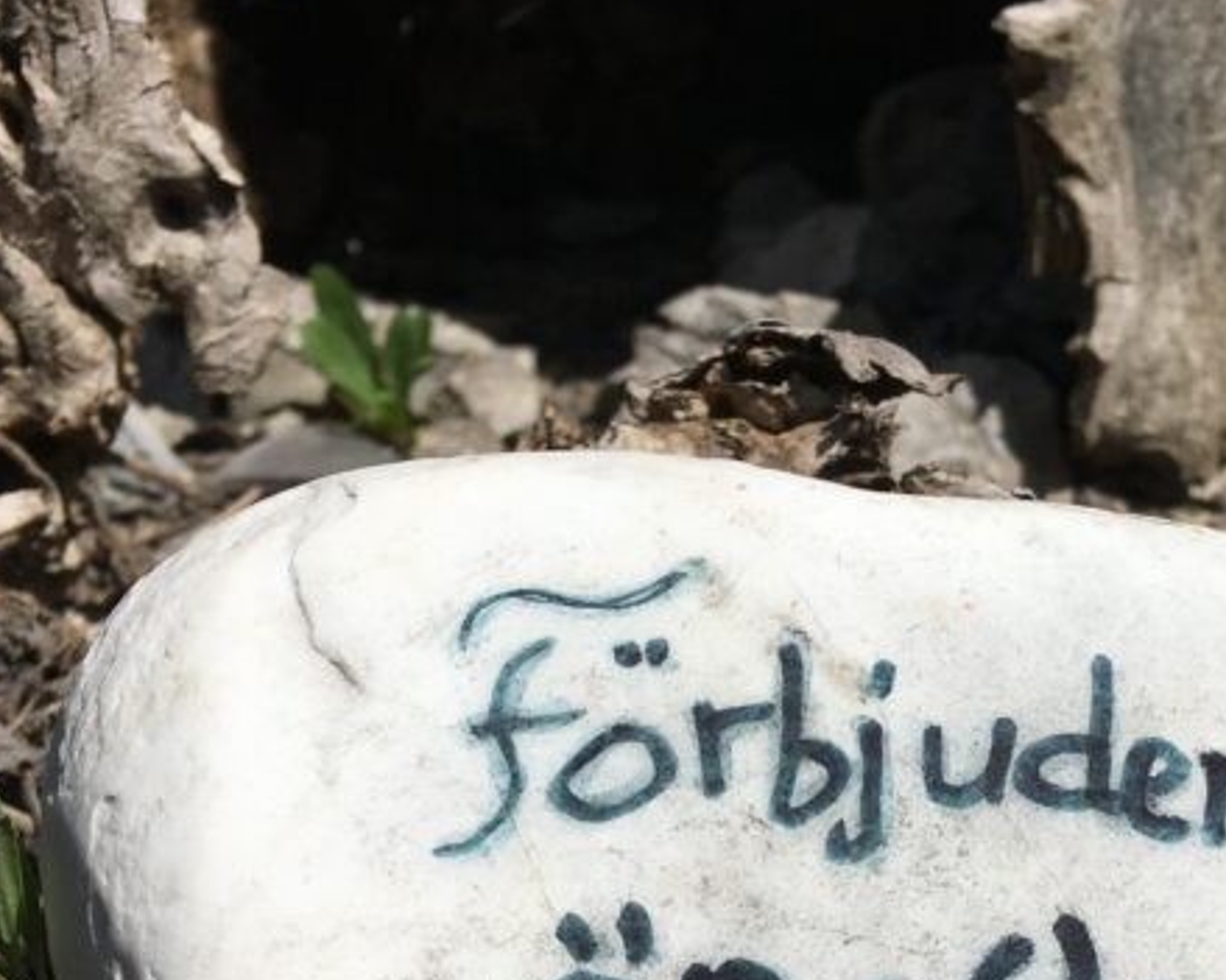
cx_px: 902
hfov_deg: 28.3
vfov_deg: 22.5
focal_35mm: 66
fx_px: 2394
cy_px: 907
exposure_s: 1/4525
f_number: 2.2
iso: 25
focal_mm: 4.15
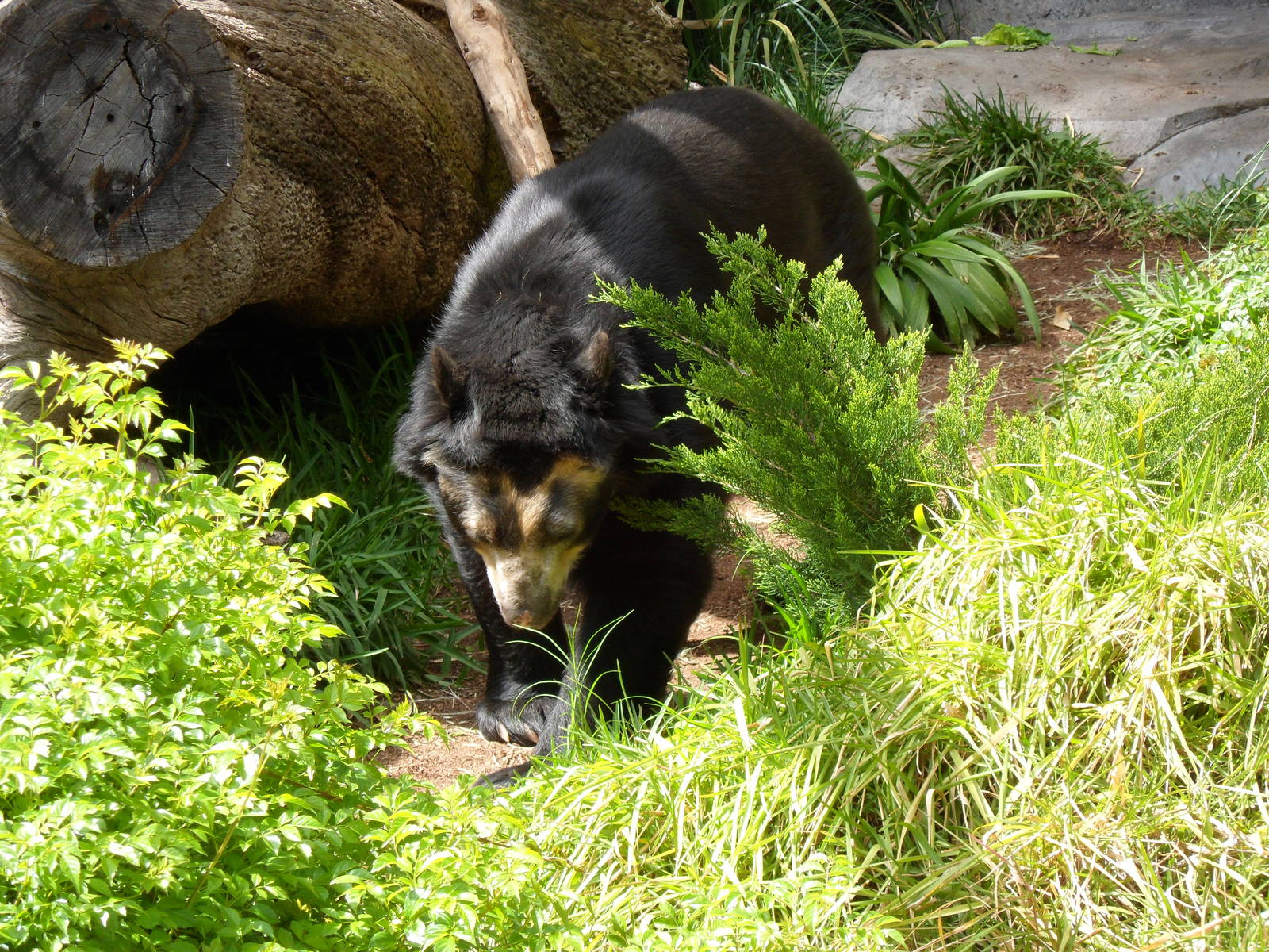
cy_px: 476
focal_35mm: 201
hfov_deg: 9.8
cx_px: 634
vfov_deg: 7.4
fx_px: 7369
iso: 80
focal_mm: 36.2
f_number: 5.6
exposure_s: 1/90
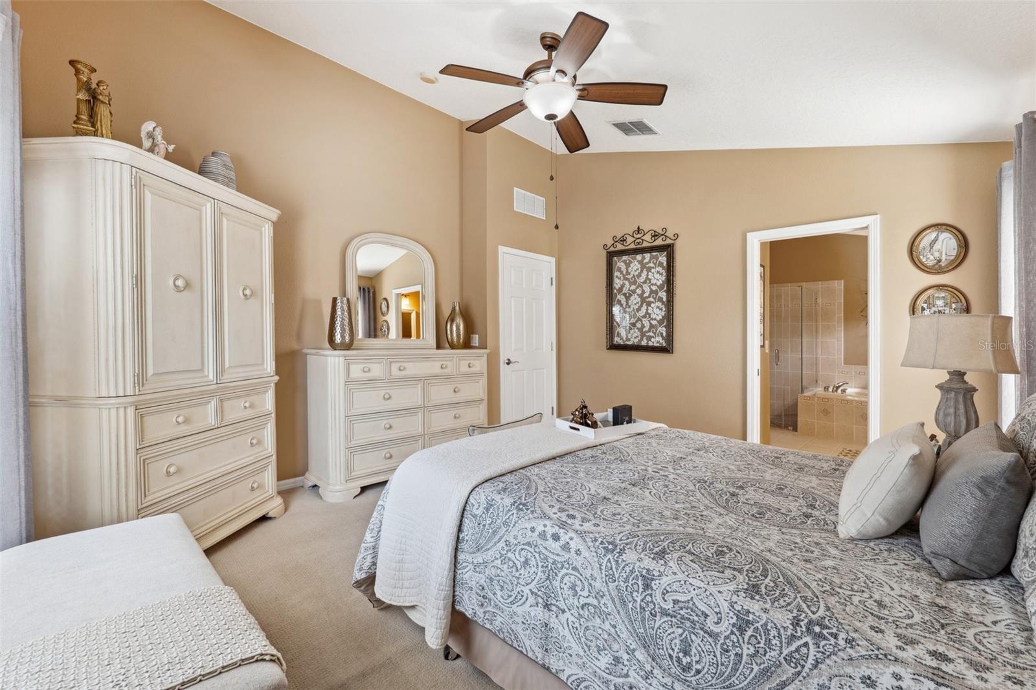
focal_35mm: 14
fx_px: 403
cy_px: 345
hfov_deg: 104.3
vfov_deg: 81.2
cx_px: 518
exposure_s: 1/20
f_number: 8
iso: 400
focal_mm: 14
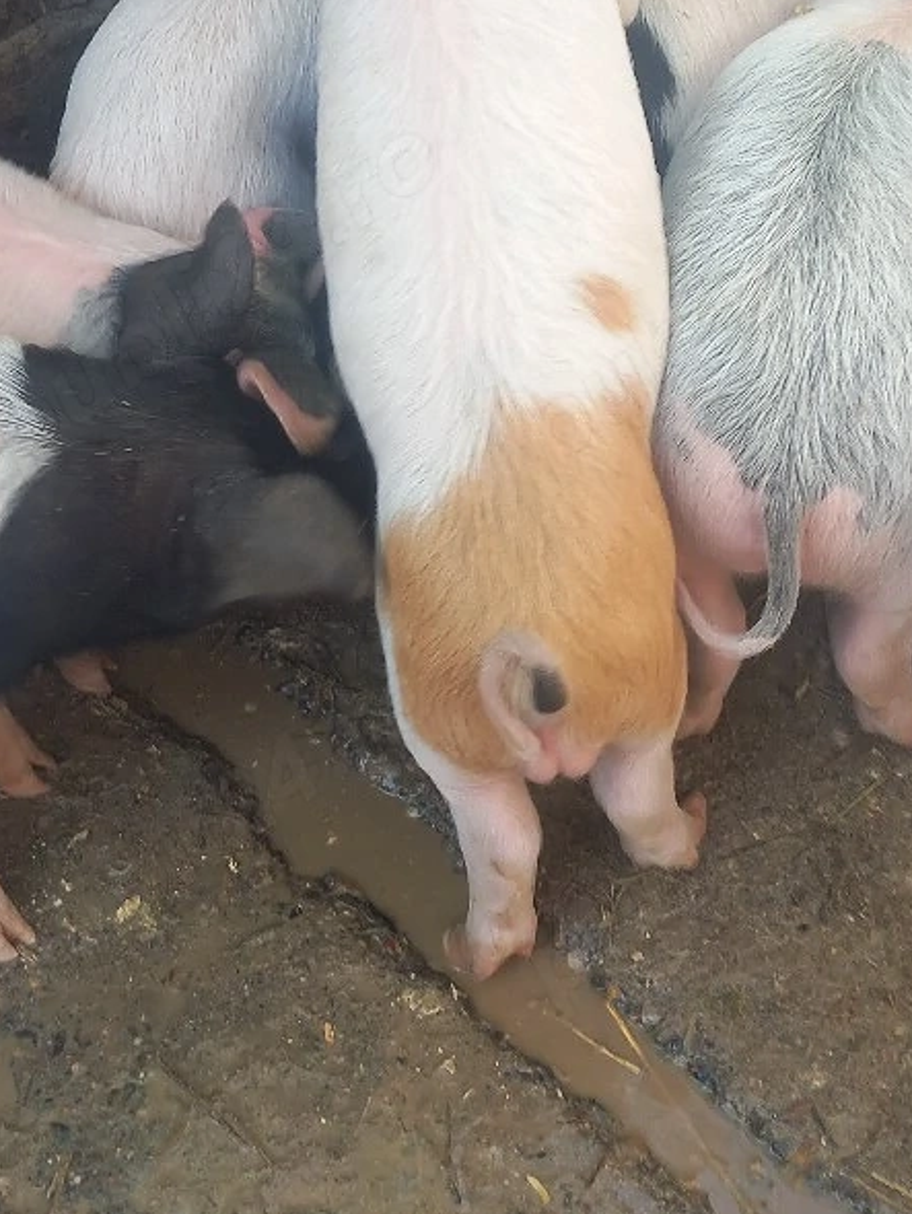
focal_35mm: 61
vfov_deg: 31.4
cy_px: 378
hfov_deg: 24.0
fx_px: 2141
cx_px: 350
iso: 40
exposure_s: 1/50.3
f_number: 1.8
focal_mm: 4
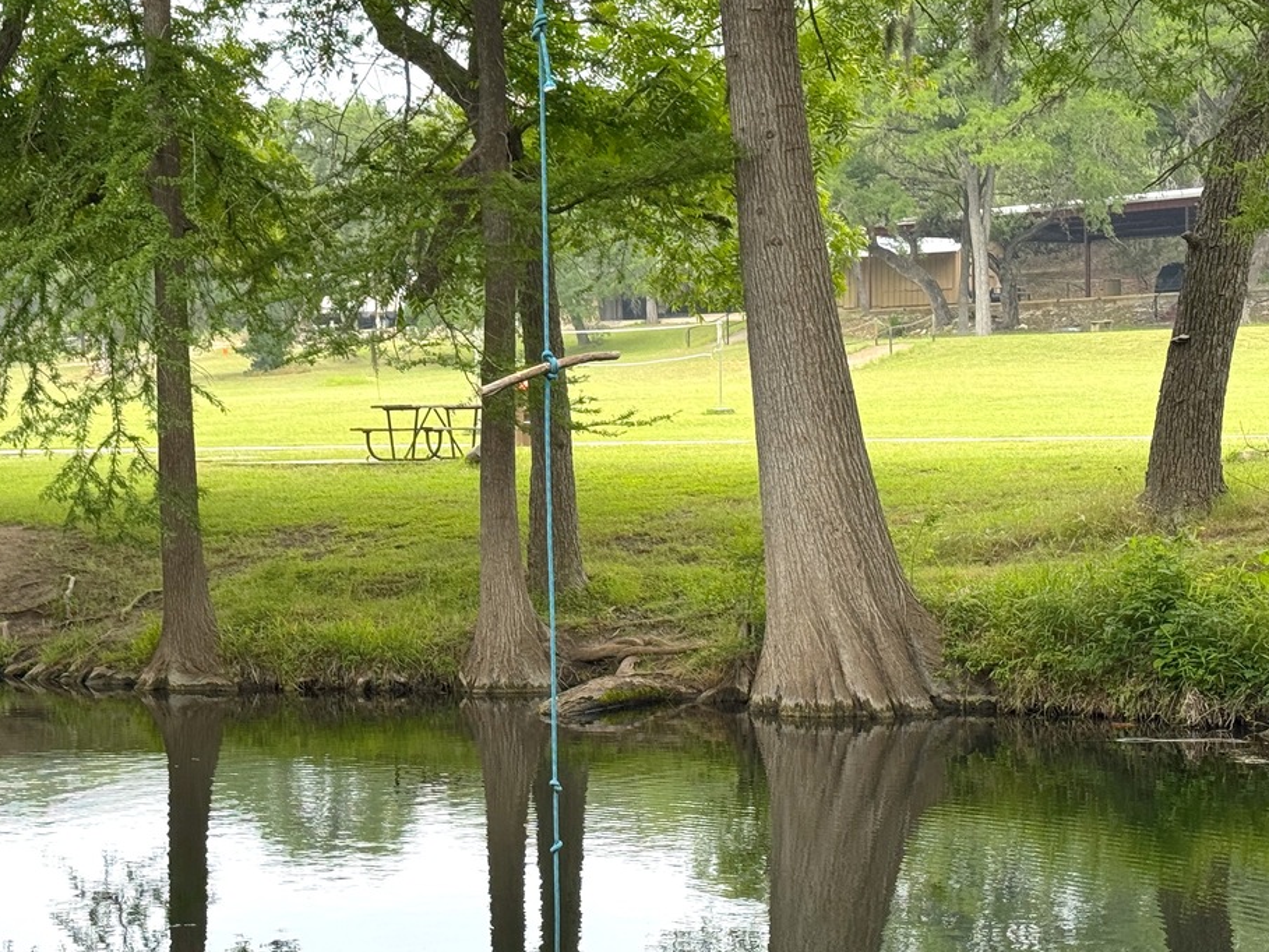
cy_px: 522
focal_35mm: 76
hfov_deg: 25.6
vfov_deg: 19.4
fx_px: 2786
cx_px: 459
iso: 64
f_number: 1.78
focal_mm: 6.76
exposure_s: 1/966
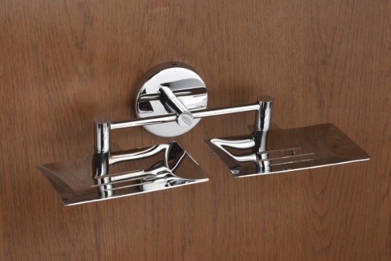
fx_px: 1379
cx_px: 196
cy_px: 130
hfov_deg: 16.1
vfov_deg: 10.8
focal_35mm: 127
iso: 100
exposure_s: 1/30
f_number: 16
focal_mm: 85
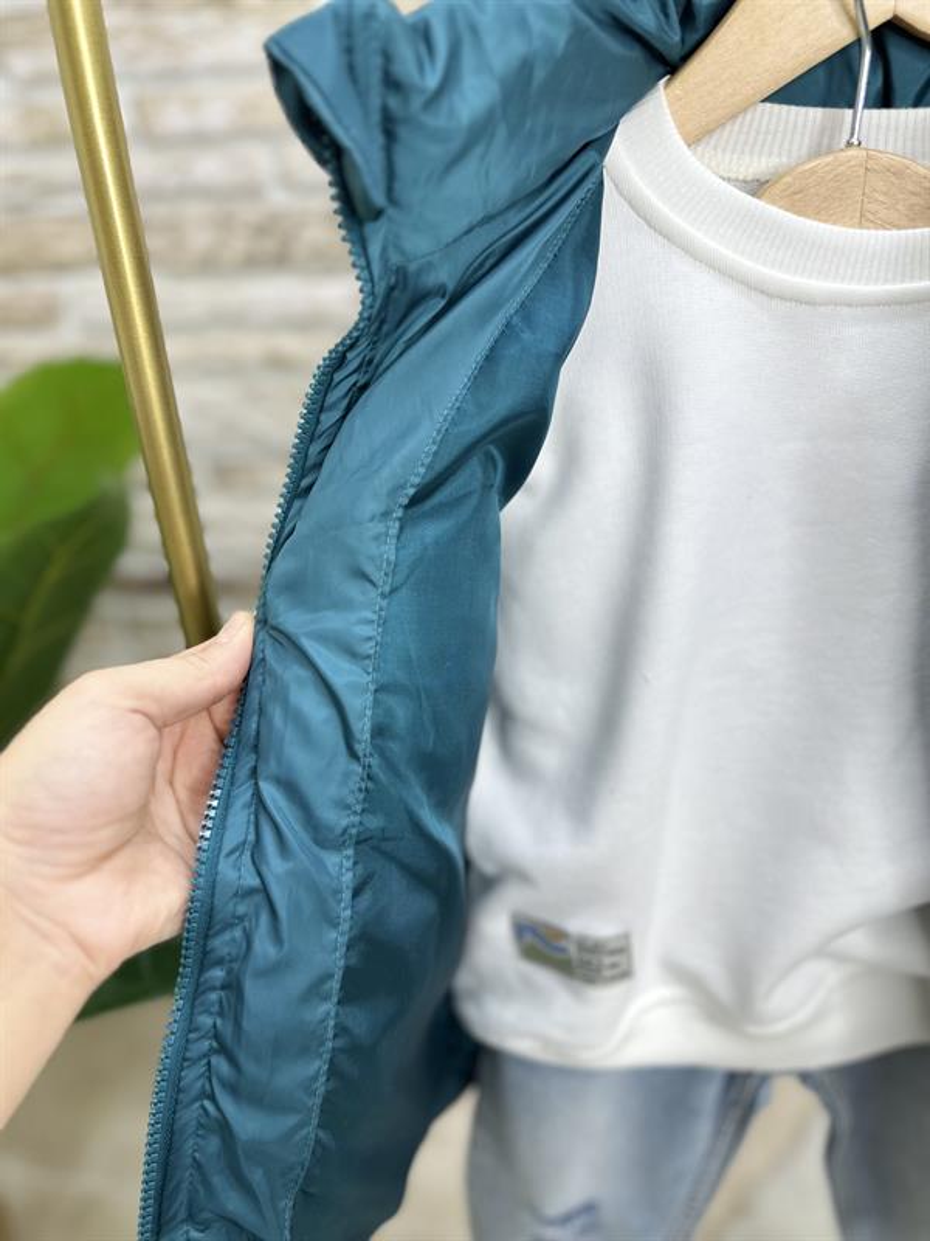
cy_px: 620
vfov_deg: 71.6
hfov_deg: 56.8
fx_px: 860
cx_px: 465
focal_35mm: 24
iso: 80
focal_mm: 6.86
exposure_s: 1/100
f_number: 1.78
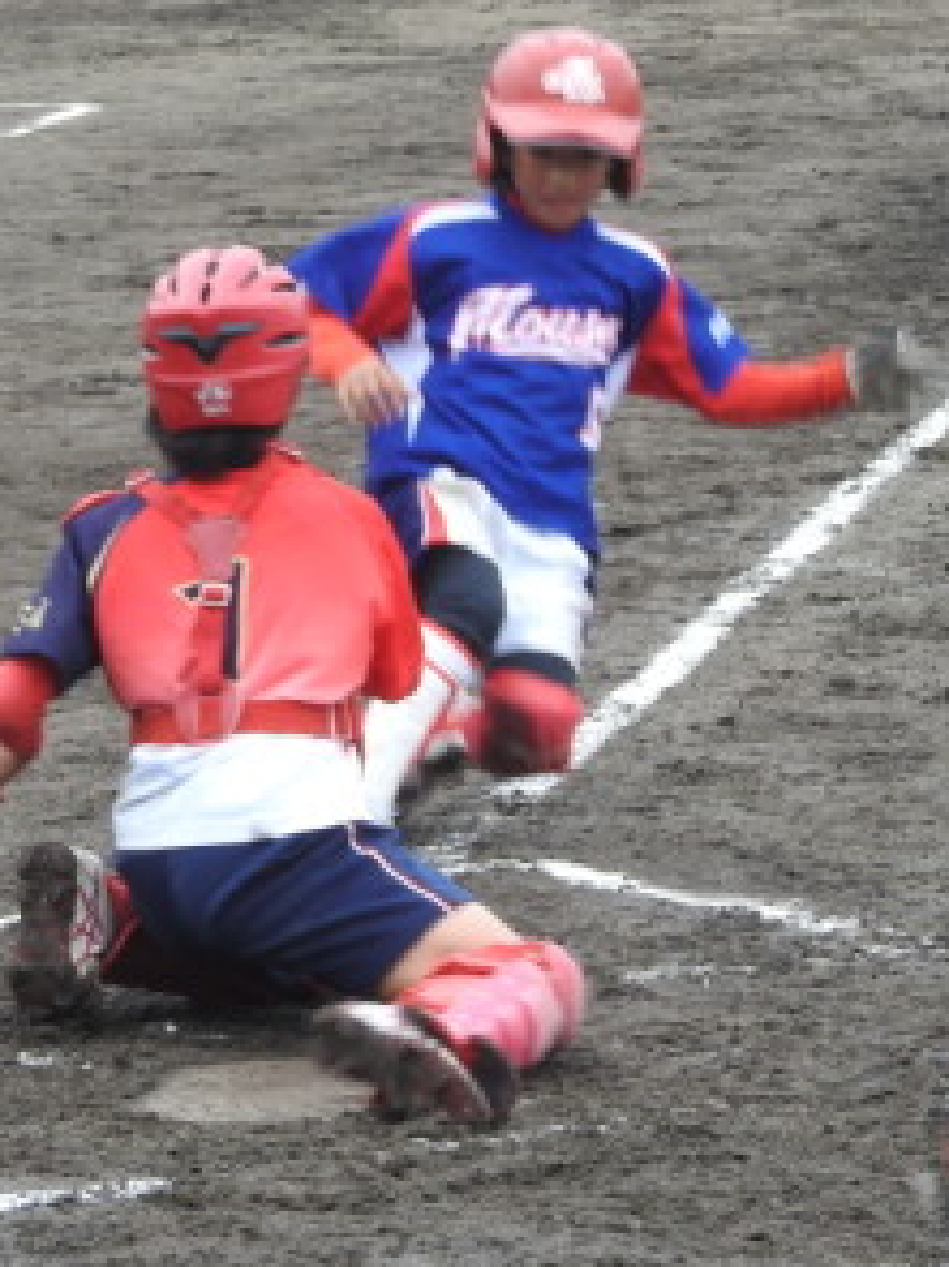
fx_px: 8560
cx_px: 386
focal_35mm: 234
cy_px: 494
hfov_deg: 6.3
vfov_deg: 8.5
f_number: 5
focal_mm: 20.6
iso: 100
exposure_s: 1/100
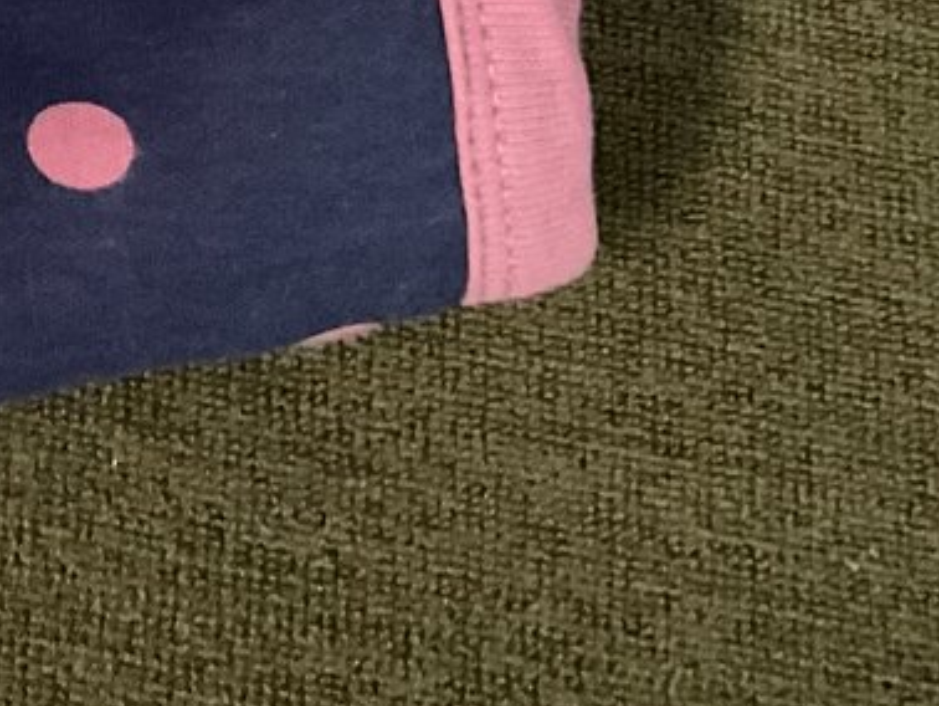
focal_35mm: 116
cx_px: -737
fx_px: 3149
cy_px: -511
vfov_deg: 11.9
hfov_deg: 14.9
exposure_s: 1/40
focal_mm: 3
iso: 200
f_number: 1.8
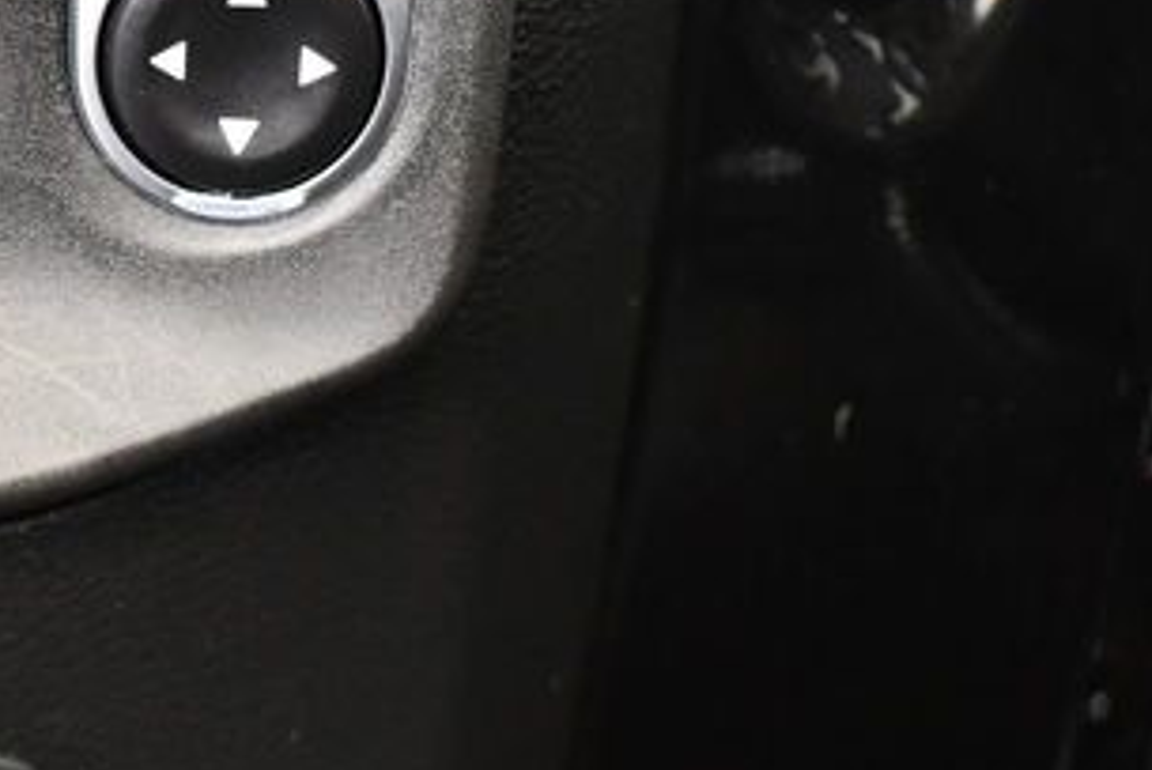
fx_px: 2691
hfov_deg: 23.0
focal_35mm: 84
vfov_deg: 16.3
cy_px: 451
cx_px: -42
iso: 4500
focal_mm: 20
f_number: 3.5
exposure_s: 1/60
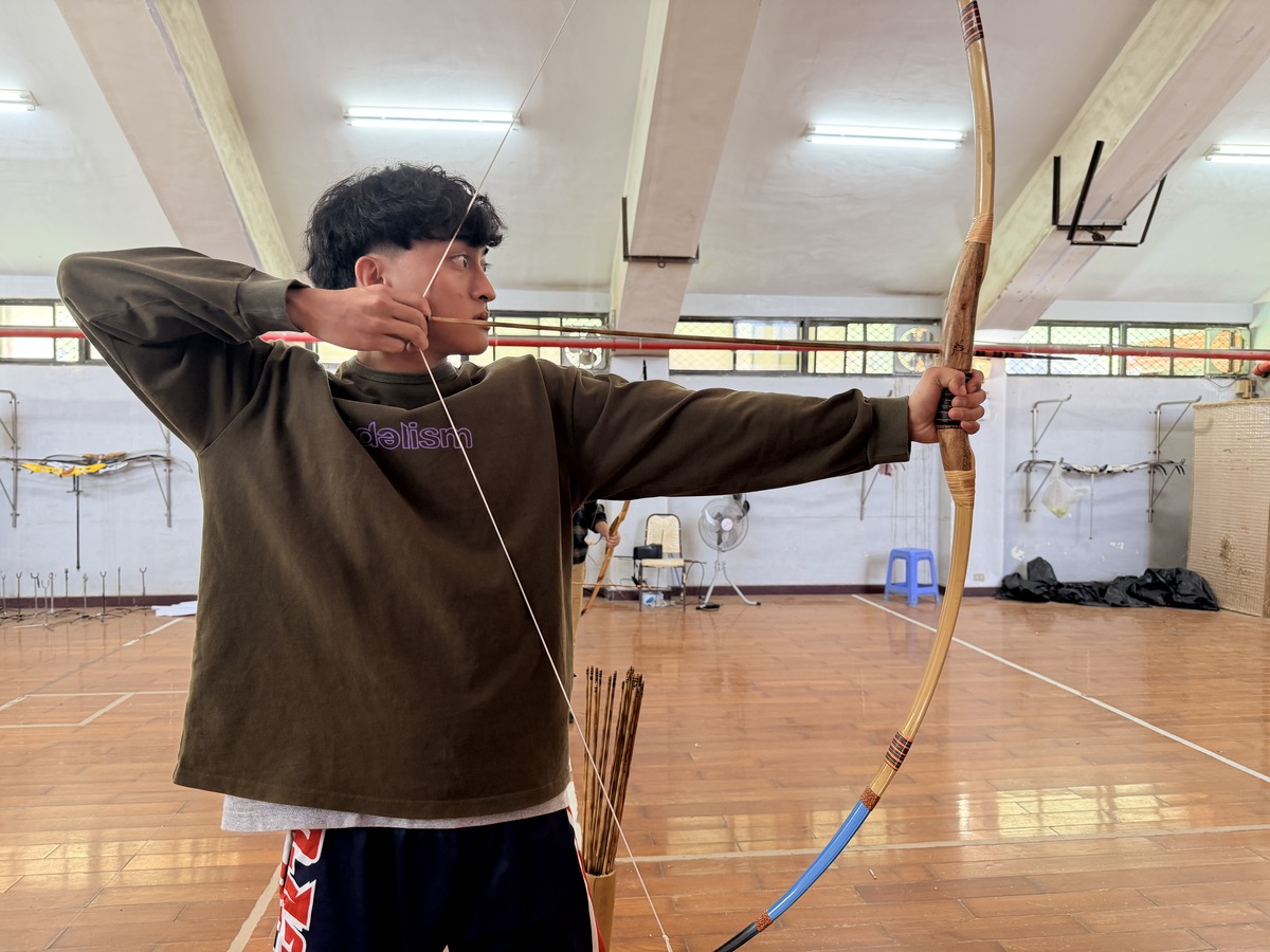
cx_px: 635
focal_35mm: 24
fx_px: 881
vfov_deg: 56.8
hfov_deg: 71.6
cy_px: 476
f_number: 1.78
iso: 160
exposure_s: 1/60
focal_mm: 6.76
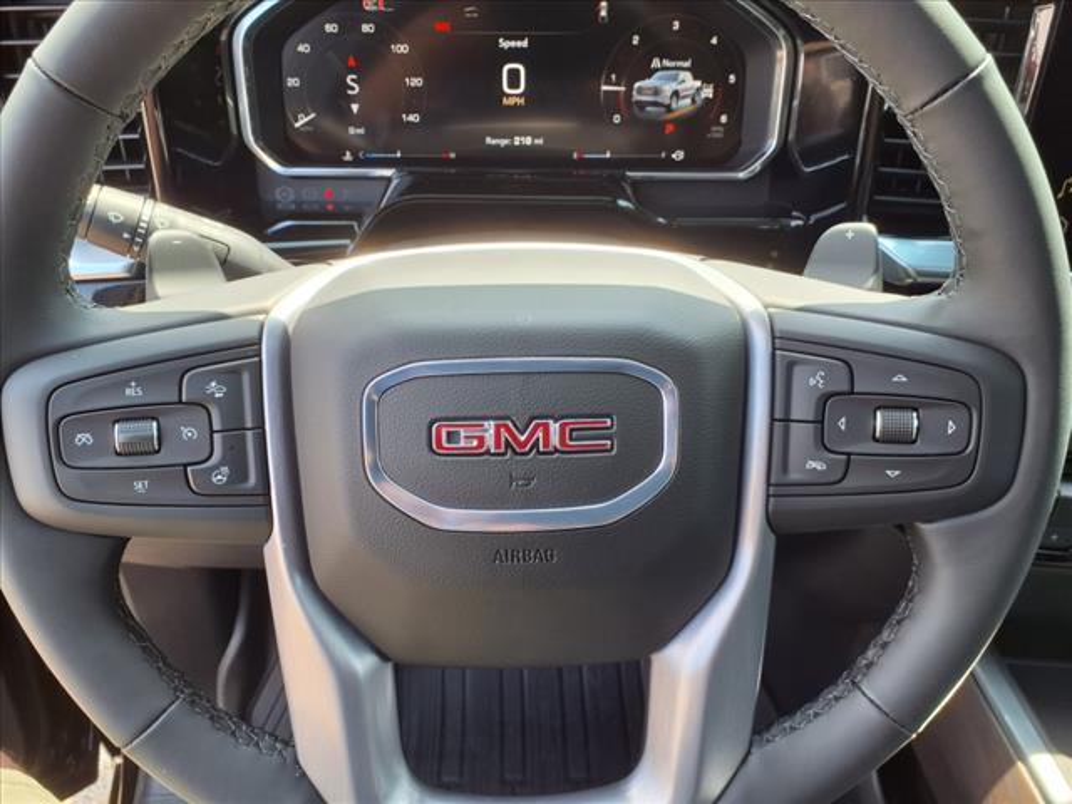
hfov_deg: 65.3
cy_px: 402
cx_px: 536
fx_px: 836
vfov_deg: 51.4
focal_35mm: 27
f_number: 1.9
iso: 40
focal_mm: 3.58
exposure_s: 1/141
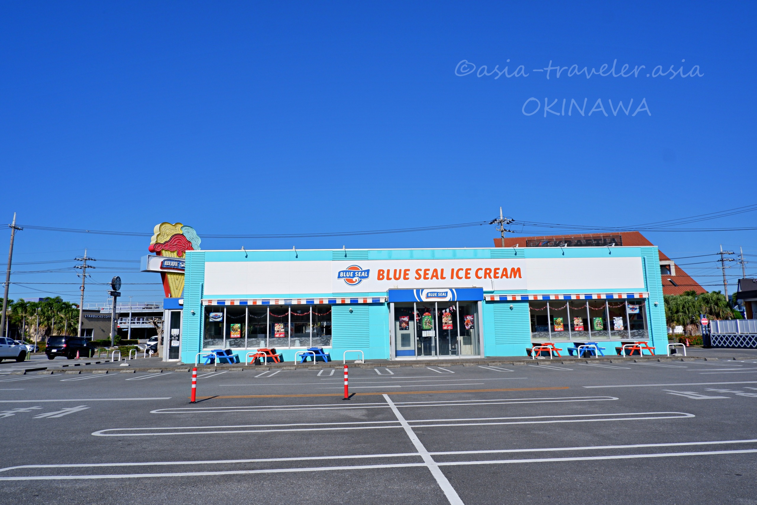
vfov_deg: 55.1
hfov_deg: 76.1
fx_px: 484
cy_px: 252
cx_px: 378
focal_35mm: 23
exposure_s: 1/500
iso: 200
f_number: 11
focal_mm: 15
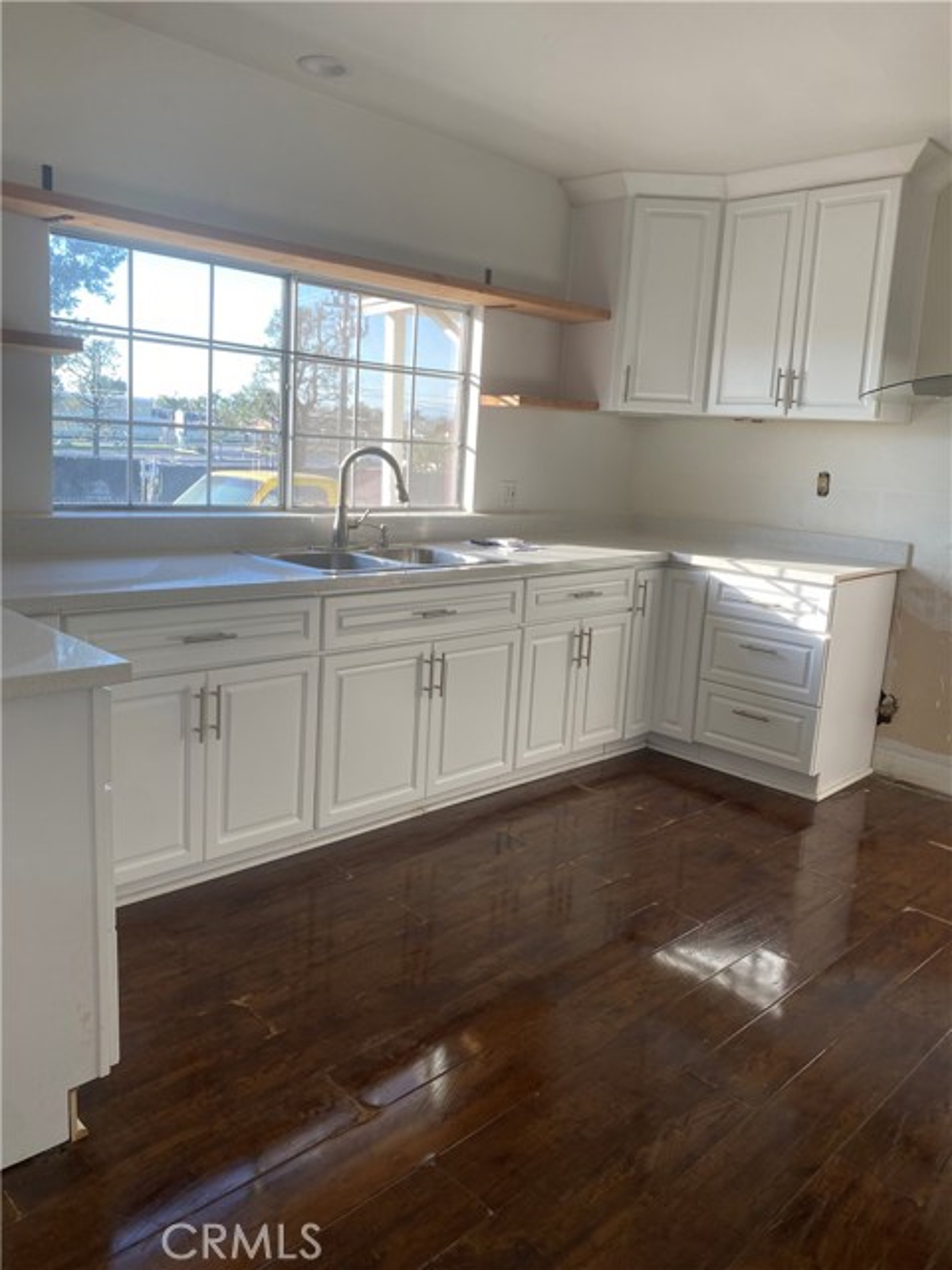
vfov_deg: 67.3
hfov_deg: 53.1
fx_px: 953
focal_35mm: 26
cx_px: 476
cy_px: 635
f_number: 1.8
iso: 32
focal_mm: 4.25
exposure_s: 1/121
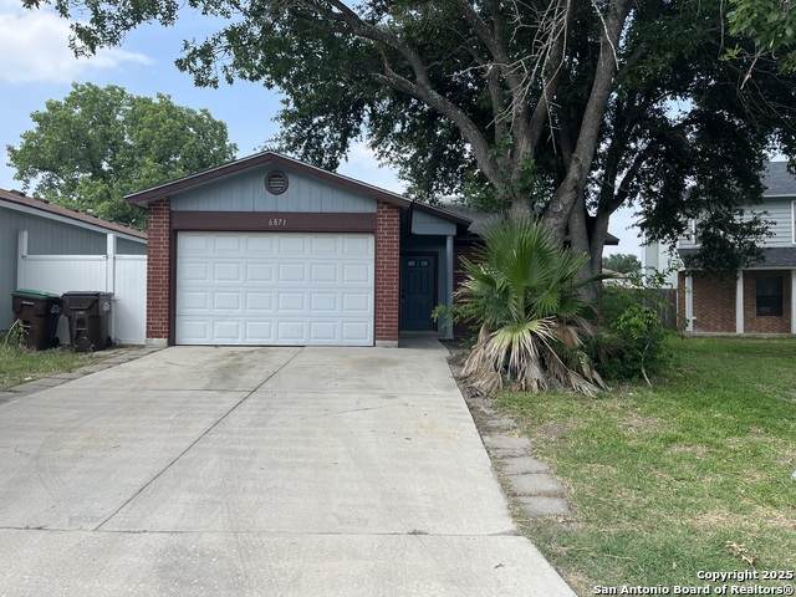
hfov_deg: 67.3
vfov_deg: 53.1
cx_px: 398
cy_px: 298
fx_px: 598
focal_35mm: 26
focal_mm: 5.1
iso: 50
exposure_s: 1/1862
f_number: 1.6
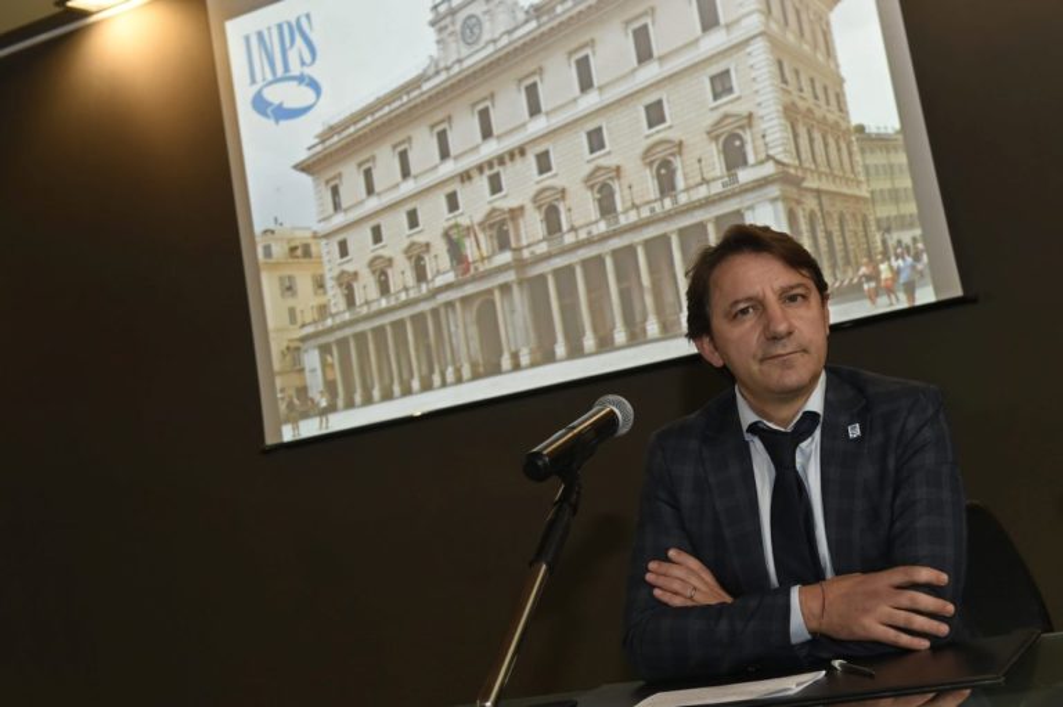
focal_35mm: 50
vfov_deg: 27.0
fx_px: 1475
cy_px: 354
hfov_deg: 39.6
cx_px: 532
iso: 2000
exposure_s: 1/200
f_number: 5.6
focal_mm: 50
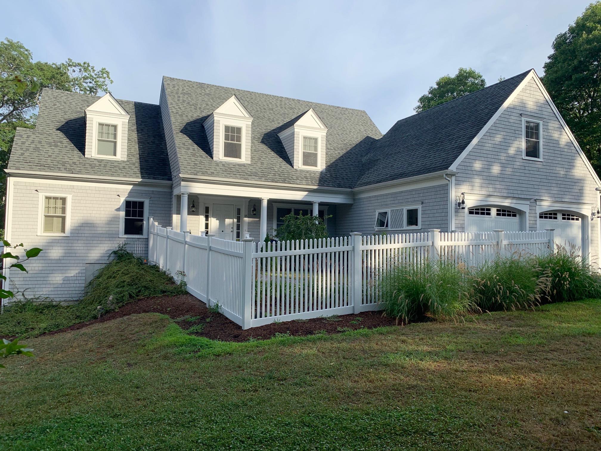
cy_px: 226
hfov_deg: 67.3
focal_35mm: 26
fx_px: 451
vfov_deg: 53.1
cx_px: 300
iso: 25
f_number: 1.8
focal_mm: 4.25
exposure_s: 1/1447
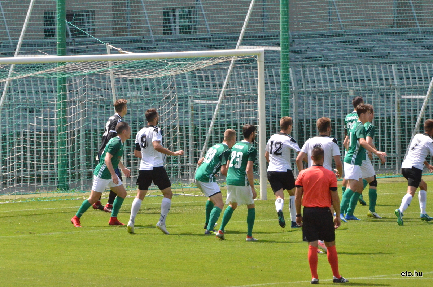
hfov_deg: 4.6
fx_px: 5402
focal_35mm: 450
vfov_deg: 3.0
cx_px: 216
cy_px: 144
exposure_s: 1/8000
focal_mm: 300
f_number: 11
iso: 6400
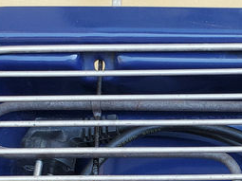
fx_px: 713
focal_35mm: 102
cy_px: 255
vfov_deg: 13.8
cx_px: 264
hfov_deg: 18.6
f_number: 2.4
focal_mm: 4.3
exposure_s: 1/120
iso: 160
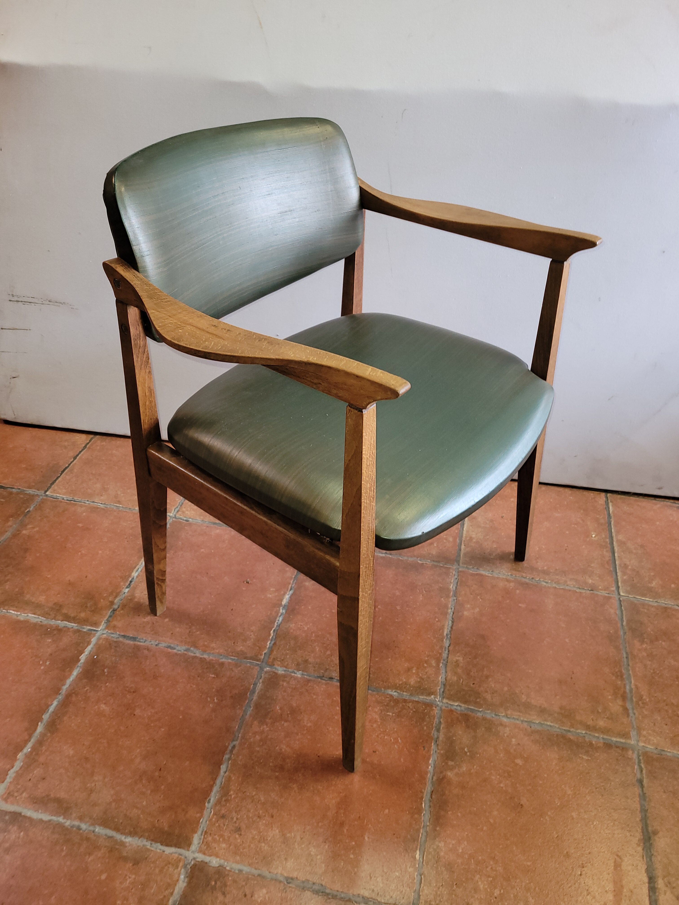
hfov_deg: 53.1
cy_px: 452
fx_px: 680
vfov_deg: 67.3
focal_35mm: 26
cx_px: 340
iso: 100
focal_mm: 5.4
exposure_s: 1/25
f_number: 1.8
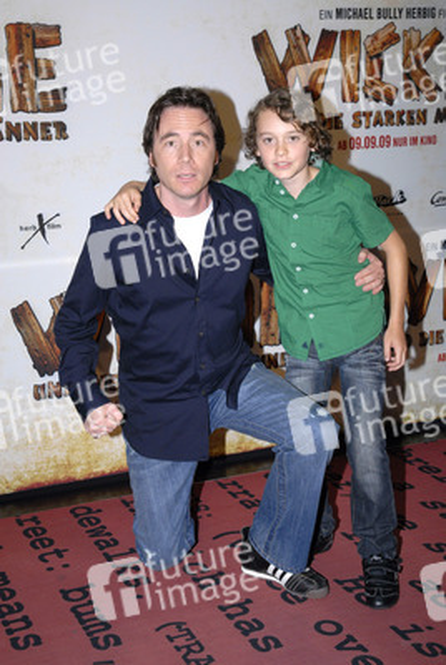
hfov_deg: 23.9
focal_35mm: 57
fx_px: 1056
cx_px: 223
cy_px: 332
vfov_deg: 35.0
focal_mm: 38
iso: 320
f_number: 7.1
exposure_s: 1/160
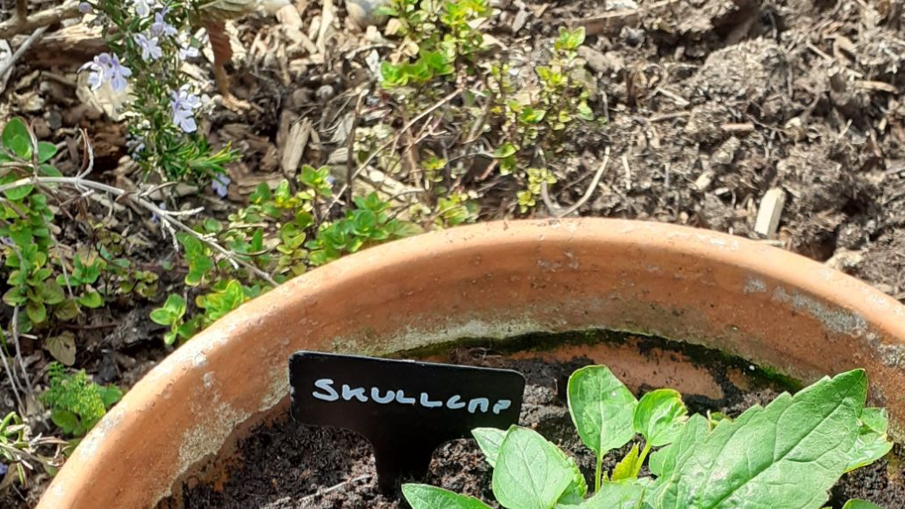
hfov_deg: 35.9
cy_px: 573
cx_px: 532
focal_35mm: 58
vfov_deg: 19.7
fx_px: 1392
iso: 40
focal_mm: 3.6
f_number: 1.9
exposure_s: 1/553
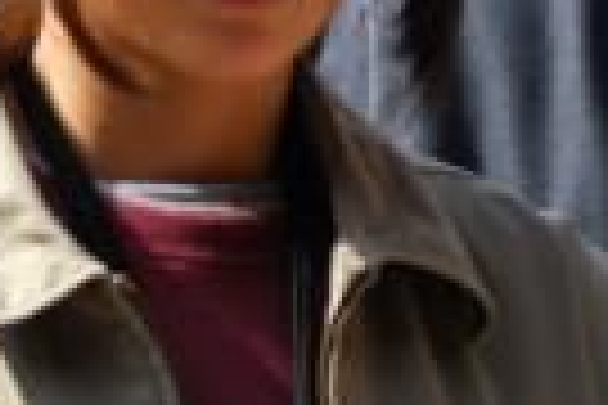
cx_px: 365
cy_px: -86
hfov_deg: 5.2
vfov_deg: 3.4
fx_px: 6721
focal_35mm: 398
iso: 200
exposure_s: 1/800
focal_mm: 80
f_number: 4
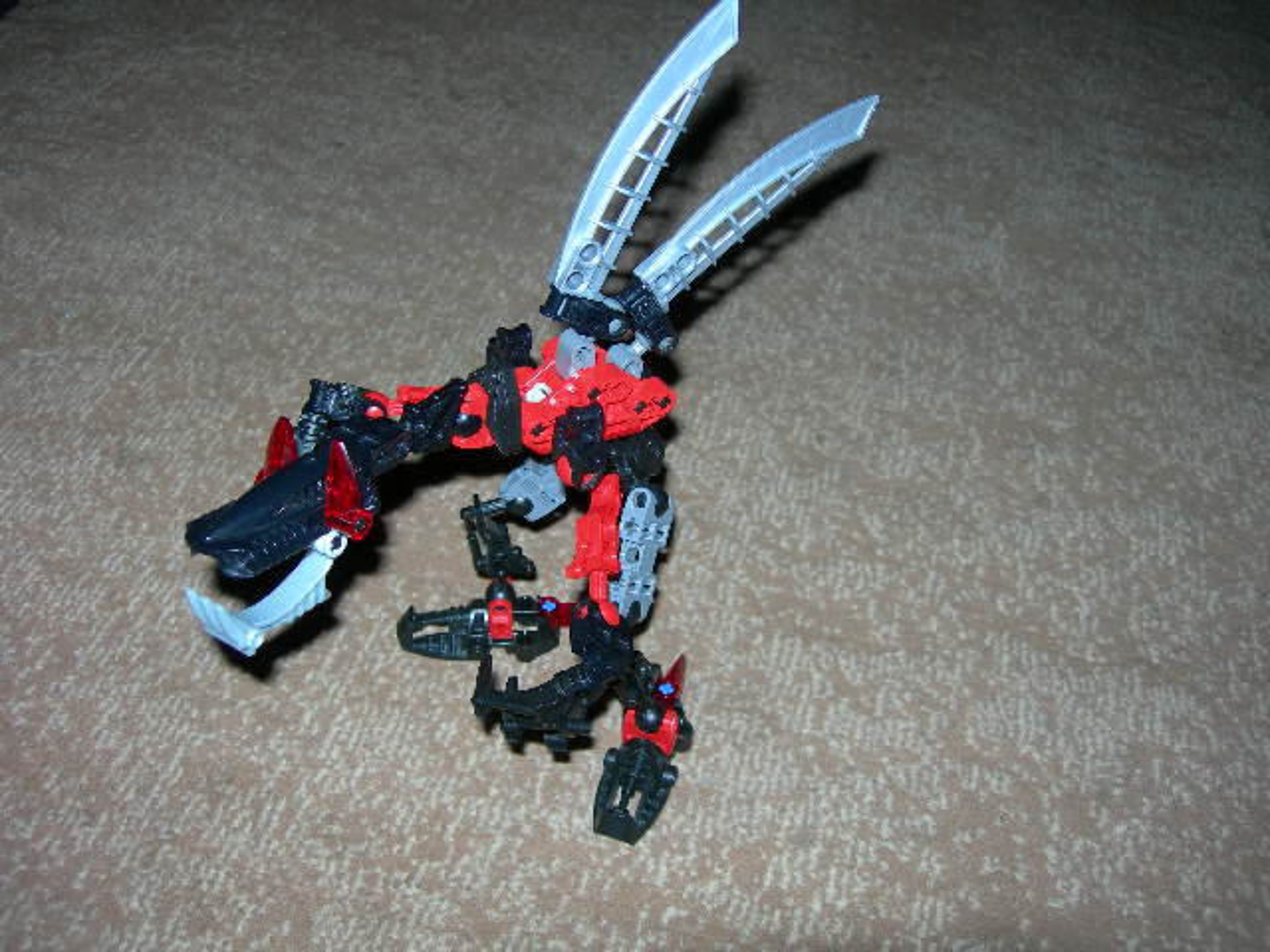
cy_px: 476
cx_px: 635
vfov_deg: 37.7
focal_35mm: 38
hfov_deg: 49.0
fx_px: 1394
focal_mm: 7.8
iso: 50
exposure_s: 1/60.1
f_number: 2.8
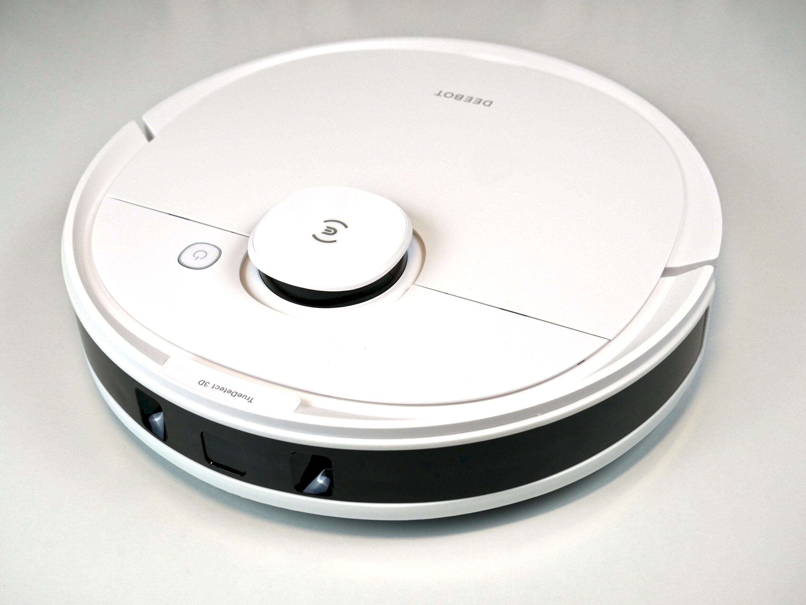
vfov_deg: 33.6
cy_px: 296
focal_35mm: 43
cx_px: 395
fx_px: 1002
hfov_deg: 43.8
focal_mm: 21
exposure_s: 1/250
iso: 400
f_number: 5
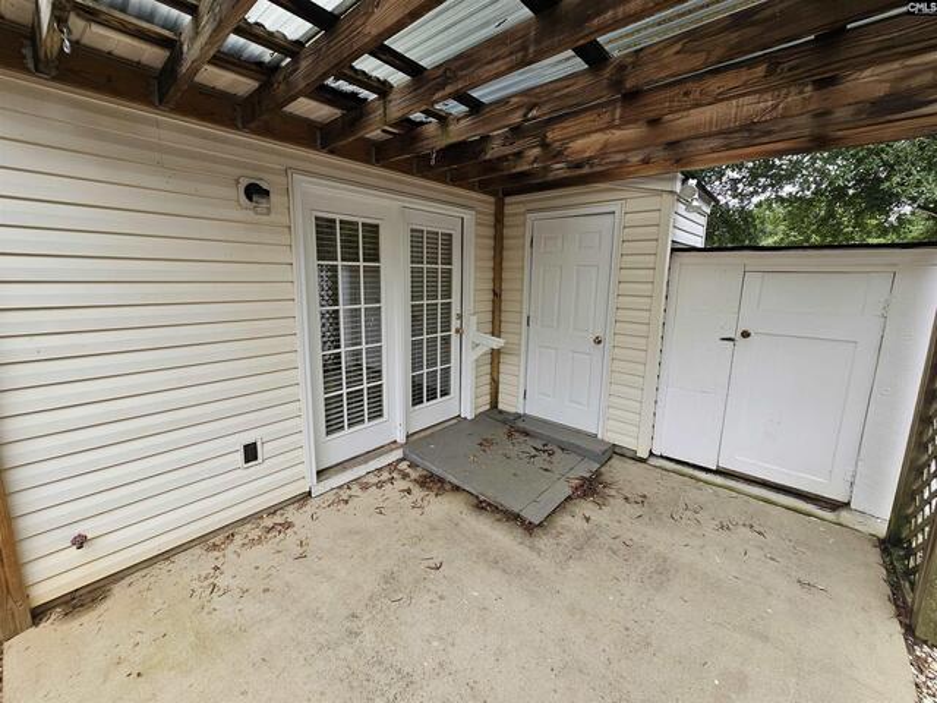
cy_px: 352
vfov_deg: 89.9
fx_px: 352
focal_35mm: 13
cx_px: 468
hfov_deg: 106.2
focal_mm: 2.2
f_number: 2.2
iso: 50
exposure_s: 1/131
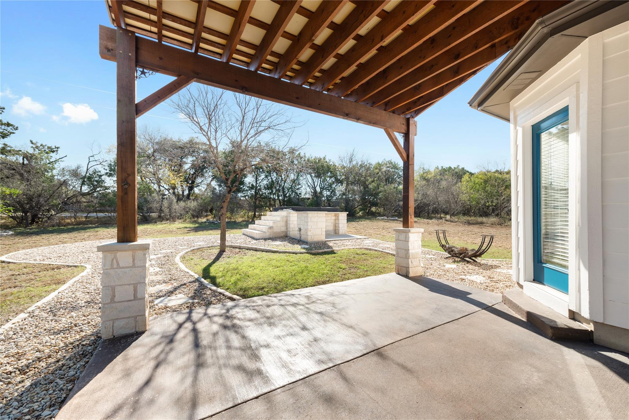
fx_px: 245
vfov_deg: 81.2
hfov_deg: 104.2
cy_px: 210
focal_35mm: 14
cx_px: 314
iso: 400
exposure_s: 1/60
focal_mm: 14
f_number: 8
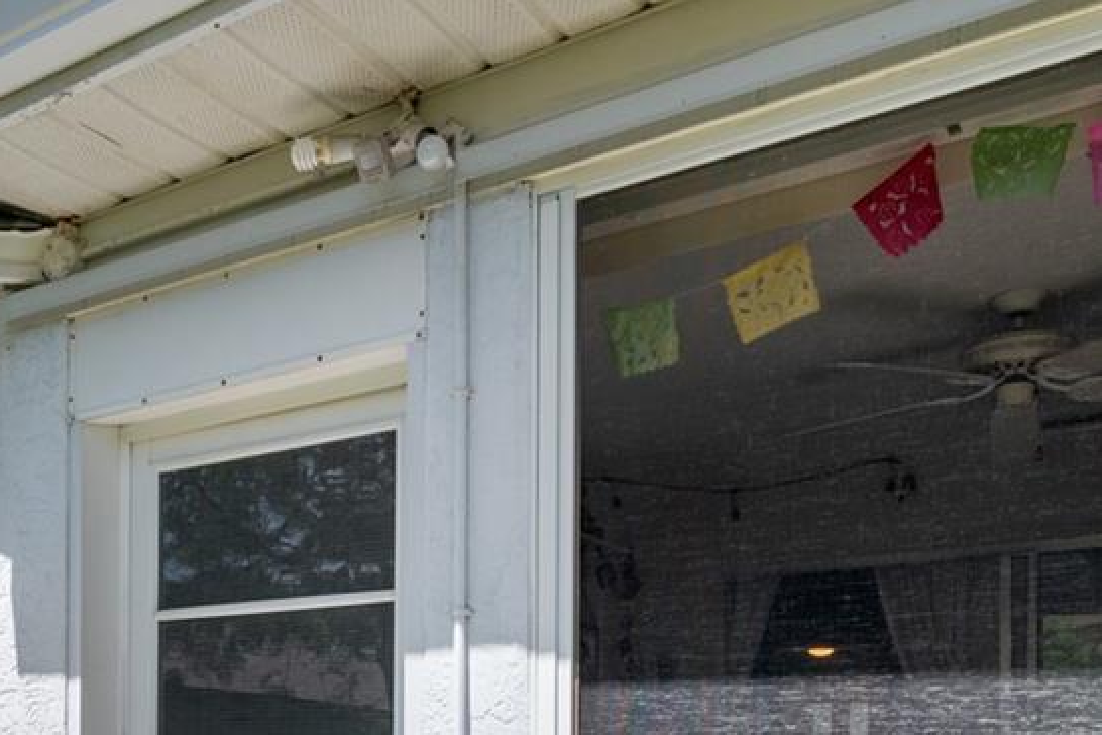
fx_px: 1255
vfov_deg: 29.7
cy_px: 784
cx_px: 220
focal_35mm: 41
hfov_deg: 45.0
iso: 250
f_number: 9
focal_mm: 14
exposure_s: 1/60
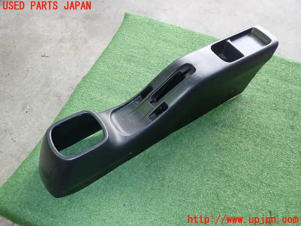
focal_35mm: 30
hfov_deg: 60.0
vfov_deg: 46.8
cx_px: 150
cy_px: 113
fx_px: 261
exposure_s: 1/30
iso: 200
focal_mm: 5.4
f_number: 2.3
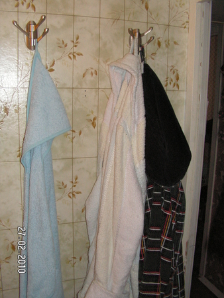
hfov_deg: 39.7
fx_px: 310
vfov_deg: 51.3
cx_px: 112
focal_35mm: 36
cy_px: 149
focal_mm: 6
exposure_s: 1/40
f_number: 3.2
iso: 160
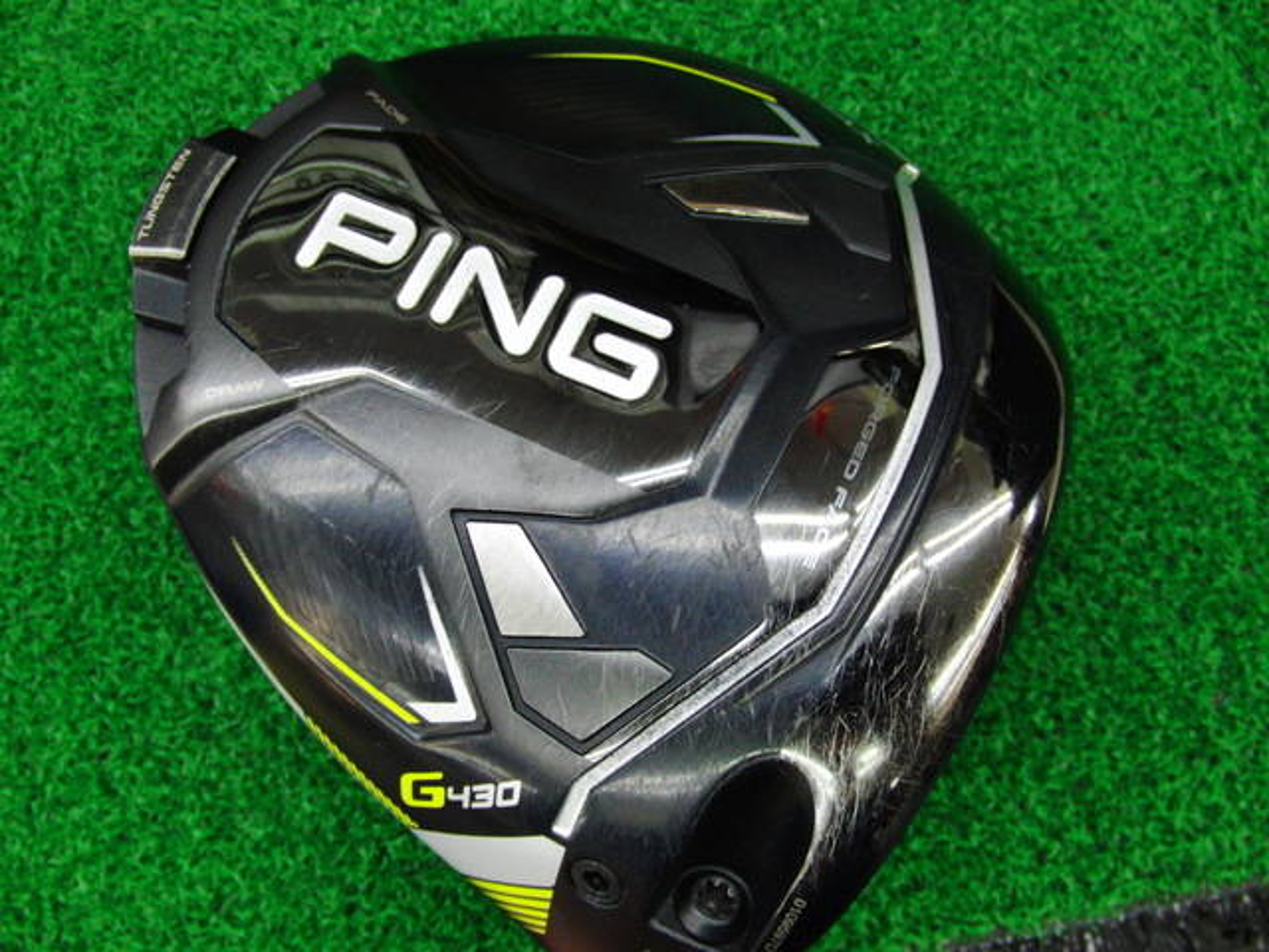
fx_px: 1356
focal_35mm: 37
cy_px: 476
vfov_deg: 38.7
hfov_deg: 50.1
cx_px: 634
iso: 400
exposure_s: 1/50
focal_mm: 6.42
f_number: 3.6
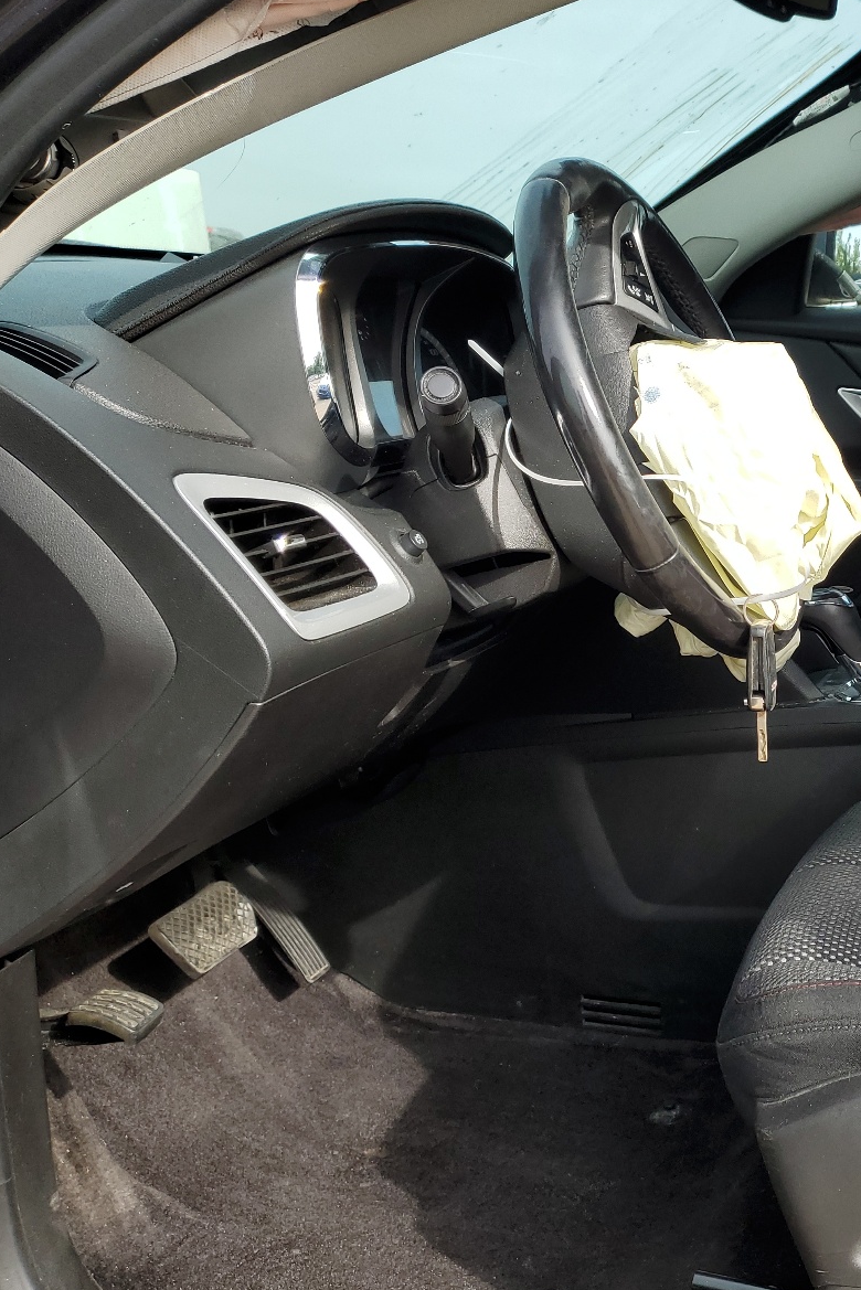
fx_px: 1326
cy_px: 659
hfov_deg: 33.1
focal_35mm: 37
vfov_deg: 51.9
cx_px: 852
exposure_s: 1/1111
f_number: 1.5
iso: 50
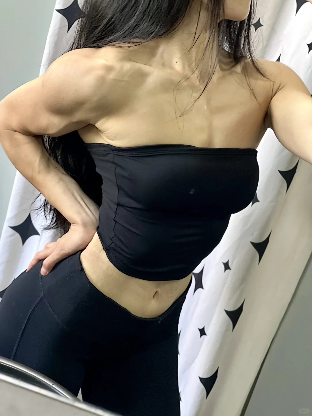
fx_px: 925
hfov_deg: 19.1
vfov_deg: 25.3
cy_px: 208
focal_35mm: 77
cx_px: 156
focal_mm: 9
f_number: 2.8
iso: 400
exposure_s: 1/25
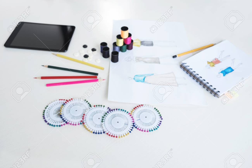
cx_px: 126
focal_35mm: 31
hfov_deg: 60.3
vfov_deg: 42.3
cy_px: 84
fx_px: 217
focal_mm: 20.5
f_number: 3.2
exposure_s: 1/160
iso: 250
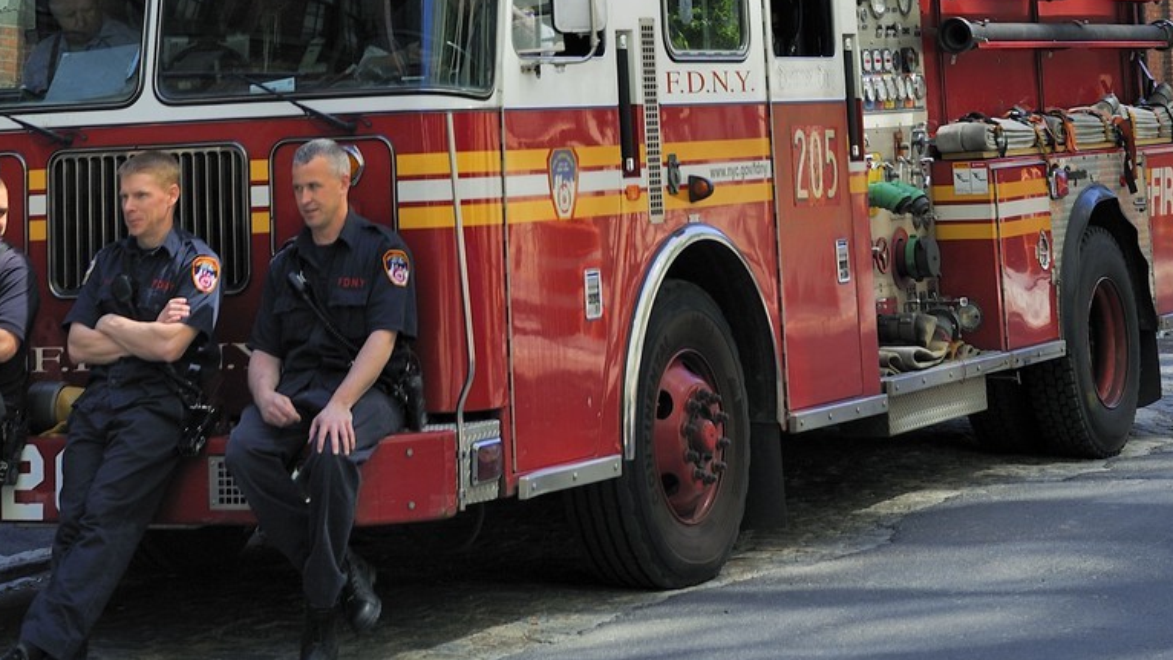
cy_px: -511
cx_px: 501
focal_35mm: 105
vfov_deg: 10.8
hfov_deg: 20.3
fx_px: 3266
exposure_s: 1/320
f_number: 4.5
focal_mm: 48
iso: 200
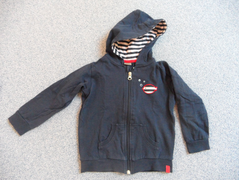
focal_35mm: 24
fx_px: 166
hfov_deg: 71.6
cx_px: 120
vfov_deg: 56.8
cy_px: 90
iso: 400
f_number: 2.9
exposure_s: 1/30
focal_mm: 4.1
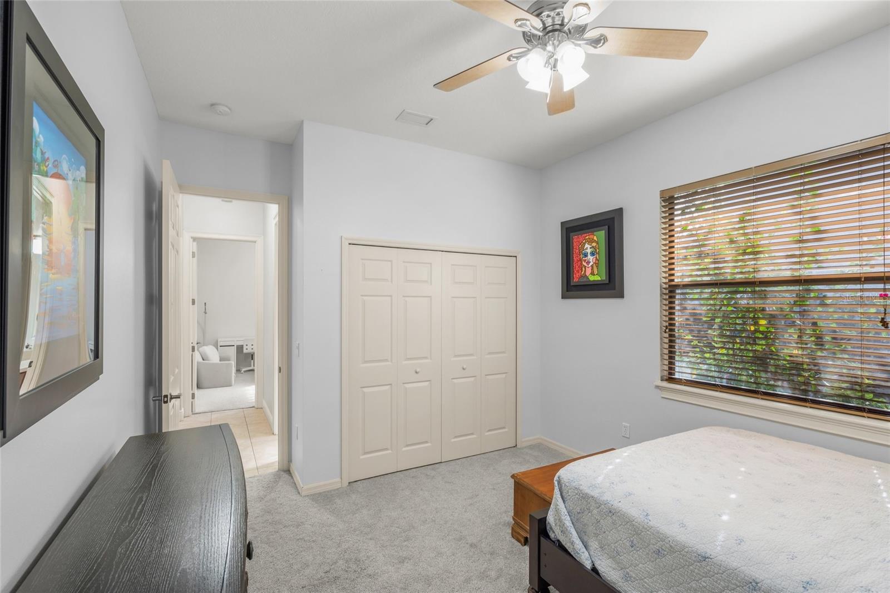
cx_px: 445
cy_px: 296
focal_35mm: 16
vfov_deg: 73.7
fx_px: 395
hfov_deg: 96.7
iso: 250
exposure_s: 1/3
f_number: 6.3
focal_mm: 16
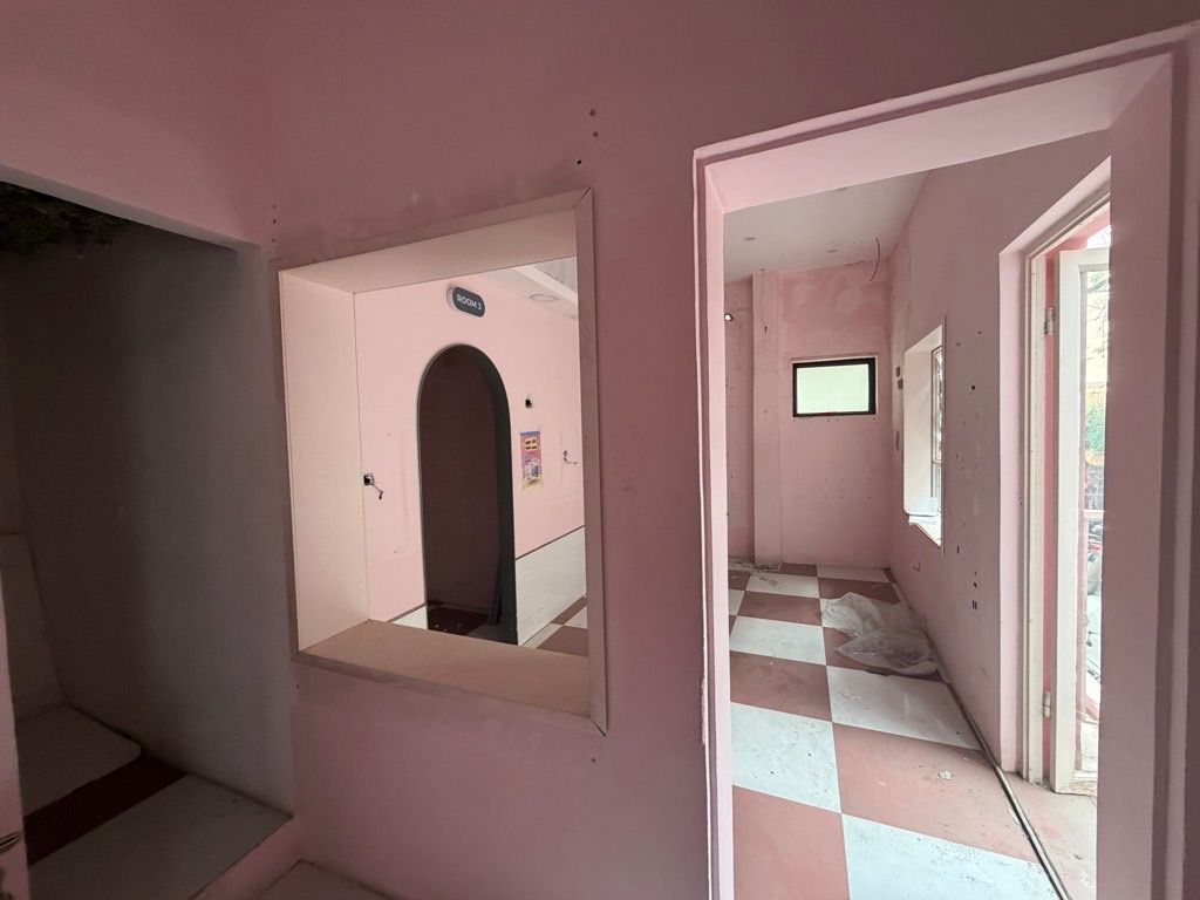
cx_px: 600
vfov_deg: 85.7
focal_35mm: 14
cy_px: 450
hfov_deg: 102.1
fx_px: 485
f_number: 2.2
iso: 320
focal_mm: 2.22
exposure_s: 1/105
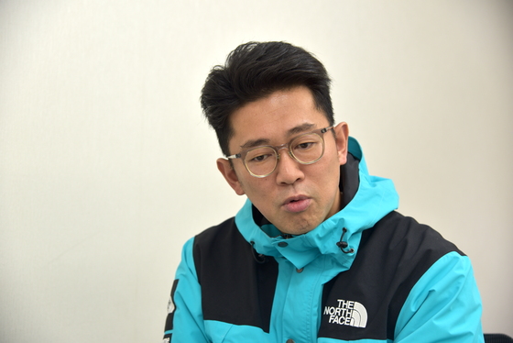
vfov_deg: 20.9
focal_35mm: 65
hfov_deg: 30.9
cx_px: 256
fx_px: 927
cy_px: 172
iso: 400
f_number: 4
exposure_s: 1/60
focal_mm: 65
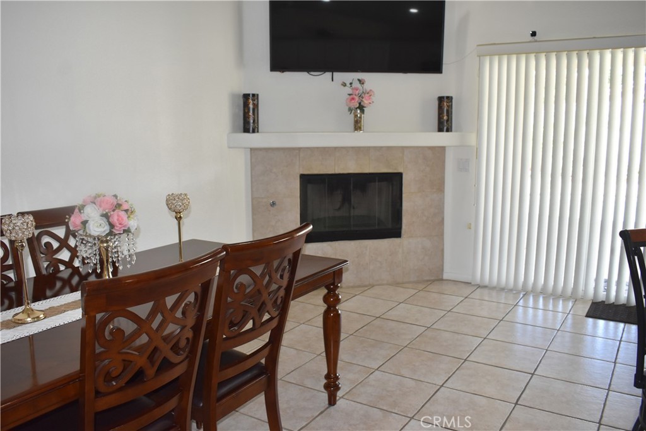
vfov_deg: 43.6
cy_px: 216
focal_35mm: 30
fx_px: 538
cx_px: 323
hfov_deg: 61.9
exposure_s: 1/125
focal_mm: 20
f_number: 5.6
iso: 800
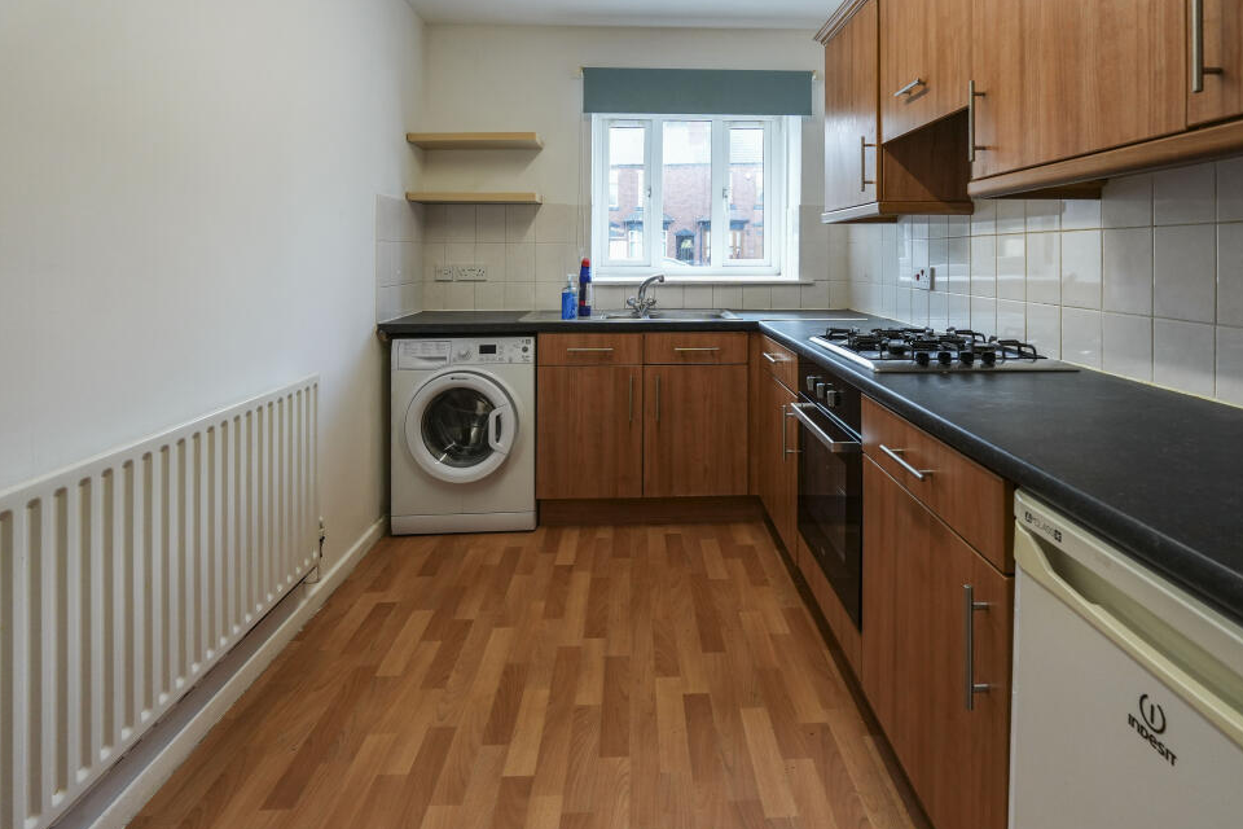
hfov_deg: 93.9
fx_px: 580
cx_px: 650
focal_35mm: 17
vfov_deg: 71.1
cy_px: 429
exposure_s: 1/160
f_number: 4
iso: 500
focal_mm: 10.5
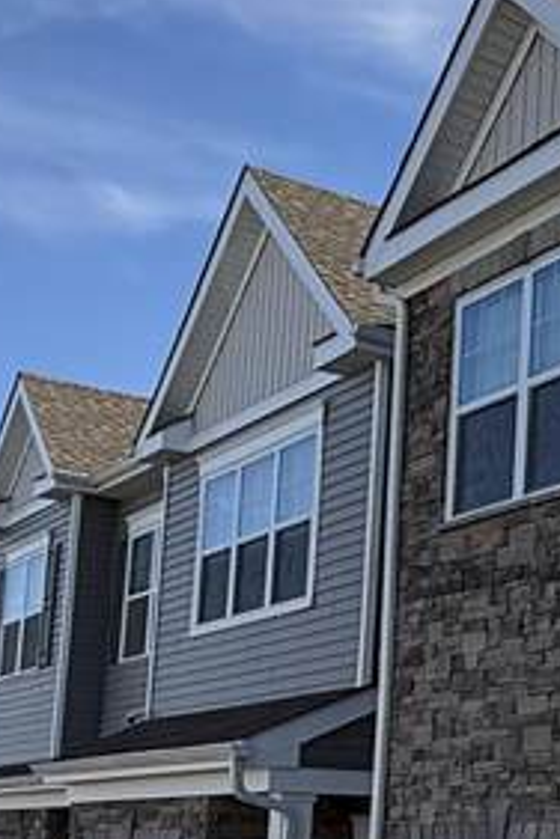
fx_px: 1540
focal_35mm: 66
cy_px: 643
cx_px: 956
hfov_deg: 17.4
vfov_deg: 30.0
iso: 80
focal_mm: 2.22
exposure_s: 1/2237
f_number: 2.2
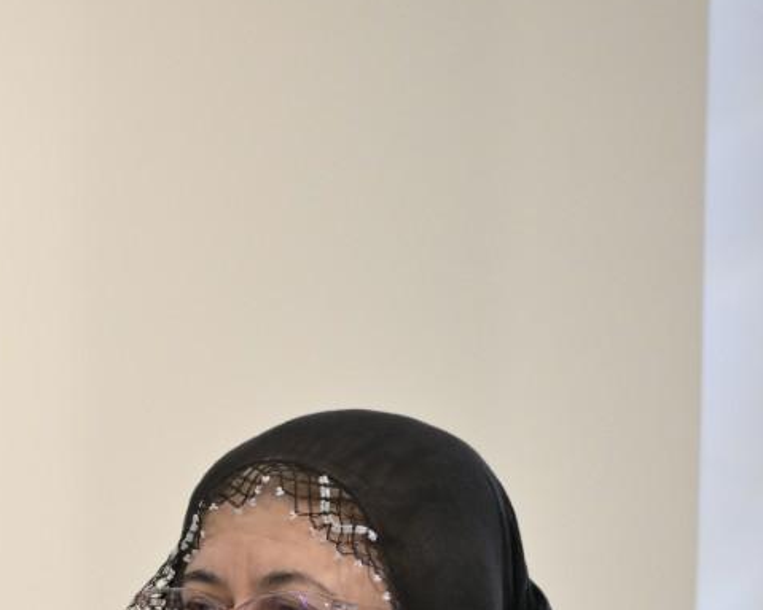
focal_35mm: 108
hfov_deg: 16.6
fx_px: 2438
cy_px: 737
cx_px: -288
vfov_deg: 13.8
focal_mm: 34
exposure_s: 1/200
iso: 320
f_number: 2.8
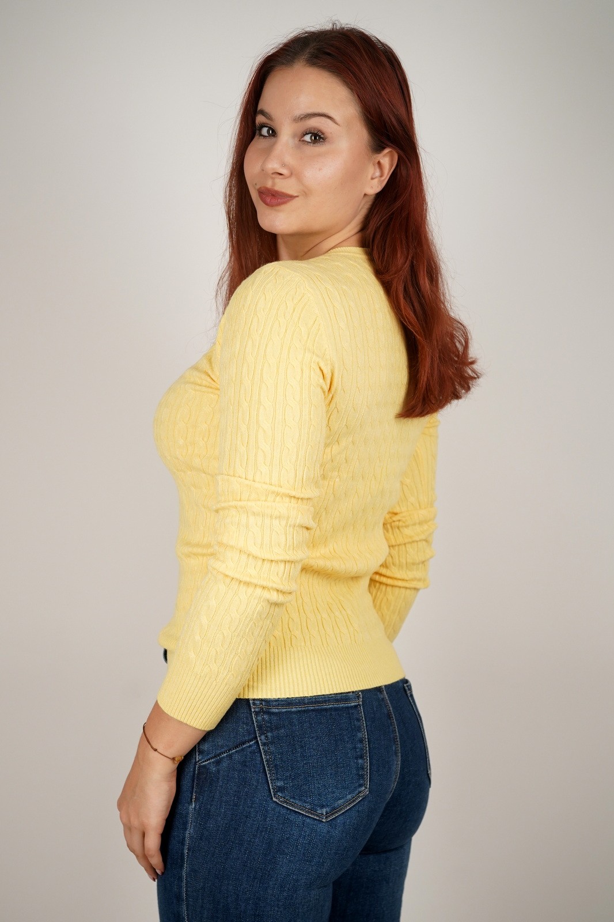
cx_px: 307
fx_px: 1152
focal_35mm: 45
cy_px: 461
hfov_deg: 29.9
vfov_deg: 43.6
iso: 800
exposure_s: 1/100
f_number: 4.5
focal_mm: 45
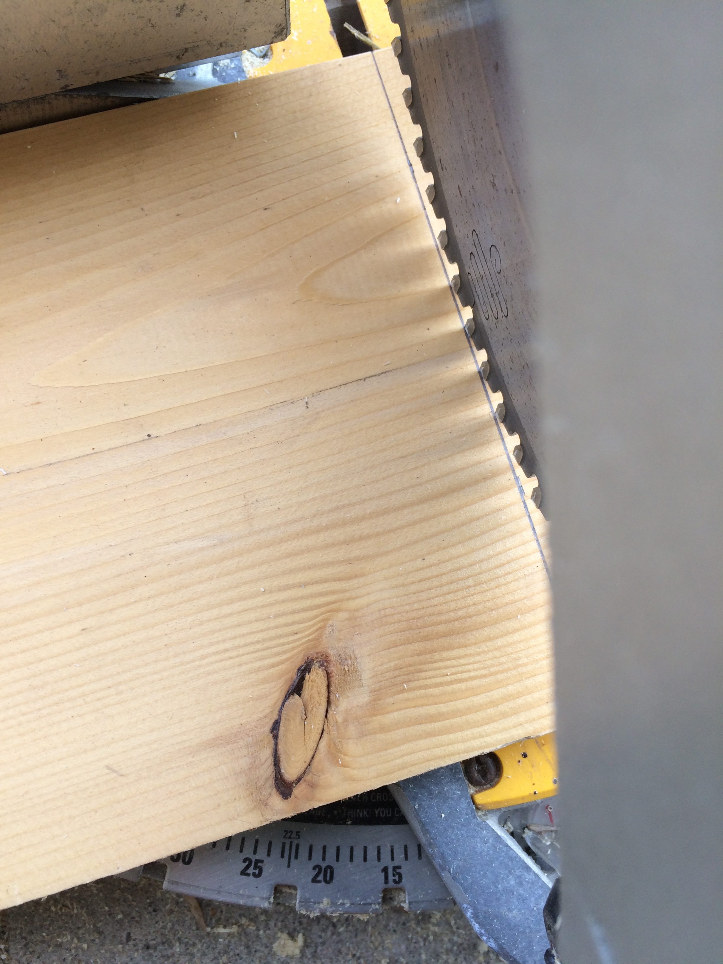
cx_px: 362
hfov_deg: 48.2
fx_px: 808
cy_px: 482
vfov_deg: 61.7
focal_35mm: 29
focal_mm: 4.15
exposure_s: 1/158
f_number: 2.2
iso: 32
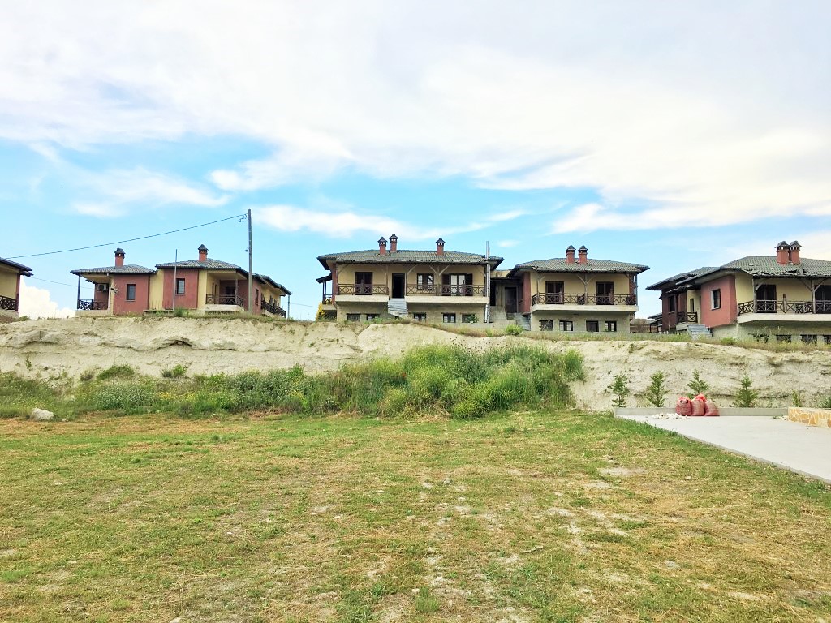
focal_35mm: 29
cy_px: 312
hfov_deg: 61.7
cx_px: 416
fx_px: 696
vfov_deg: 48.2
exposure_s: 1/663
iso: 25
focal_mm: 4.15
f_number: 2.2
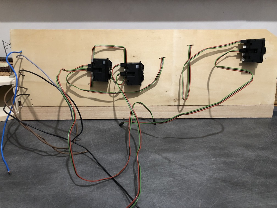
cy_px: 104
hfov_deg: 63.4
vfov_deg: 49.7
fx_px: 224
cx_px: 138
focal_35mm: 28
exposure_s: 1/11
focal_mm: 3.99
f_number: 1.8
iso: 100
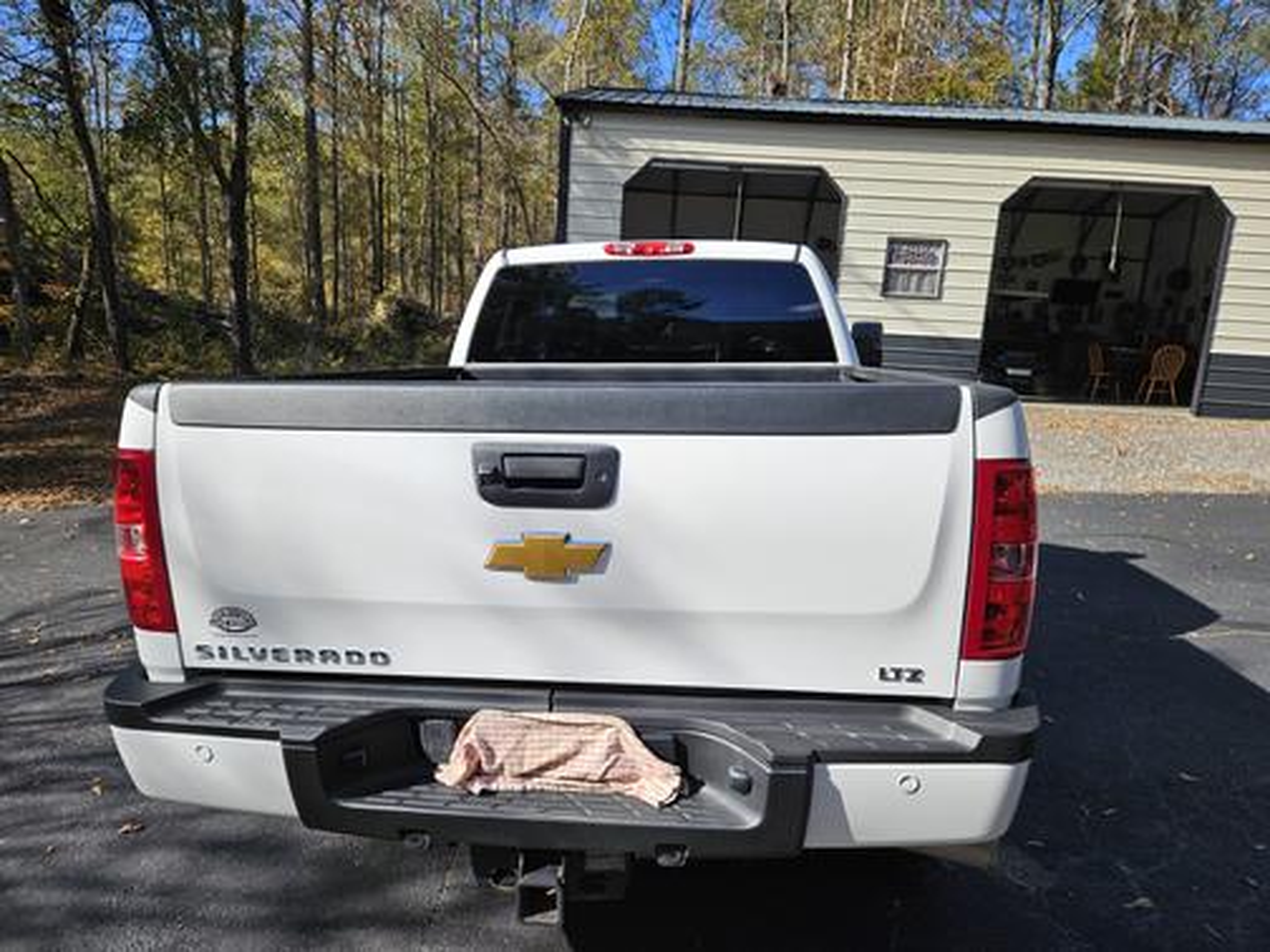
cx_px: 635
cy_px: 476
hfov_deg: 73.9
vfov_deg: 58.9
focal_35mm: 23
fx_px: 844
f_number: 1.8
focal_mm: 5.4
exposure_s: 1/1559
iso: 32
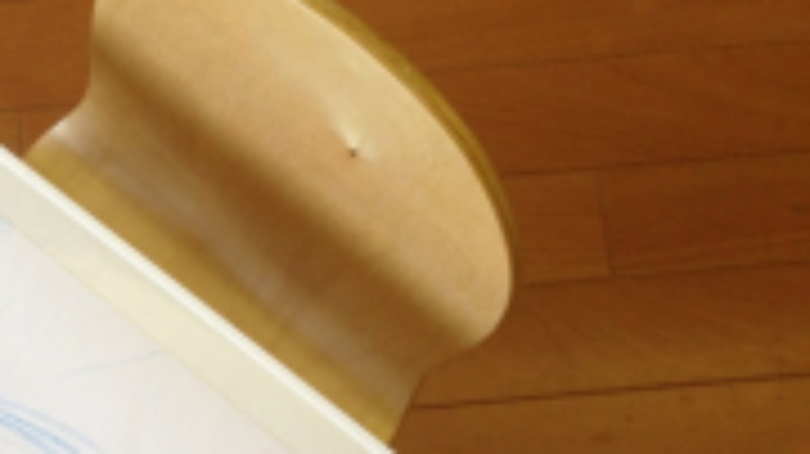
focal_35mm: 106
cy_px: 708
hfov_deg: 19.2
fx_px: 2275
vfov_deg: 10.9
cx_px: -112
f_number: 2.4
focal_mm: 4.28
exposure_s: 1/33
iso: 64
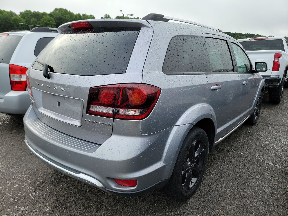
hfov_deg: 71.6
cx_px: 144
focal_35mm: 24
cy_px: 108
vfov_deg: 56.8
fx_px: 200
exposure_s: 1/198
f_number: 1.8
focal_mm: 6.7
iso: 50
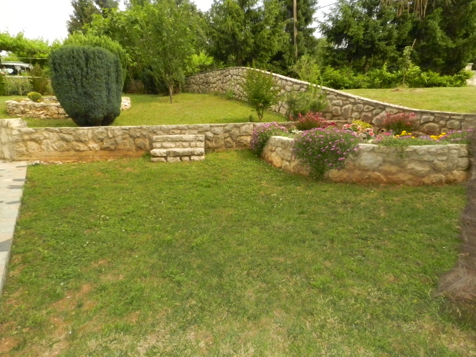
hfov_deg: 73.9
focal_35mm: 23
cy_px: 178
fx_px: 316
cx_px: 238
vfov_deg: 58.9
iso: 1600
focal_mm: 4
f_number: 5.6
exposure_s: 1/1500
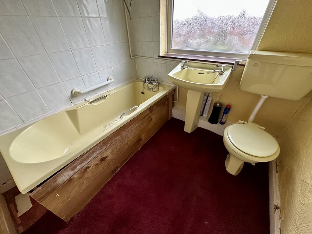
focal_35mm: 14
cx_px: 156
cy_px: 117
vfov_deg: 85.7
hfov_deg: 102.1
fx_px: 126
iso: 250
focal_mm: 2.22
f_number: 2.2
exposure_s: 1/50
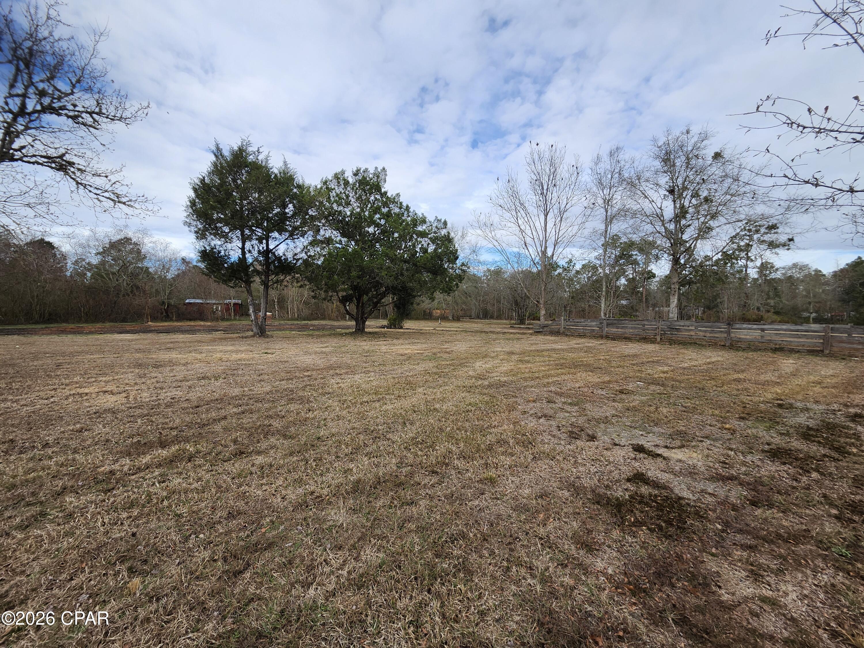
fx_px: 324
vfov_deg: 89.9
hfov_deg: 106.2
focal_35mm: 13
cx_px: 432
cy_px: 324
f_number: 2.2
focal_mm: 1.74
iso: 40
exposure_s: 1/1011
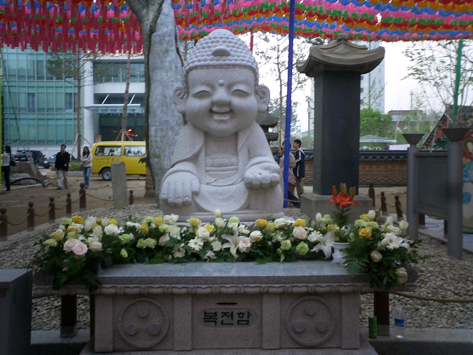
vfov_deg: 37.7
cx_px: 236
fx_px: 519
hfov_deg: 49.0
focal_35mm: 38
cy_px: 177
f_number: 3.5
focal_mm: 5.6
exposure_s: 1/25
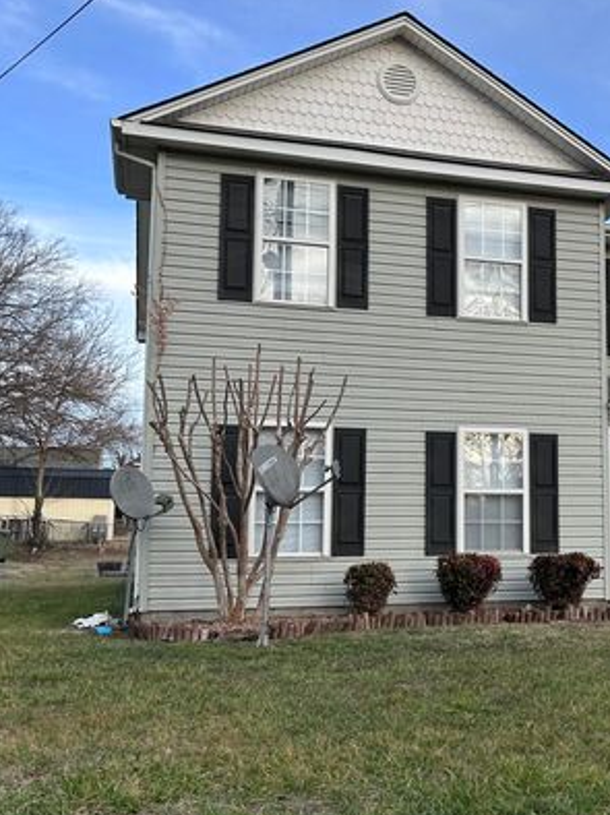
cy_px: 411
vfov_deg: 43.0
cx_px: 513
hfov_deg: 31.7
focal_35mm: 44
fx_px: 1035
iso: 50
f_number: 1.5
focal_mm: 5.7
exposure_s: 1/1266
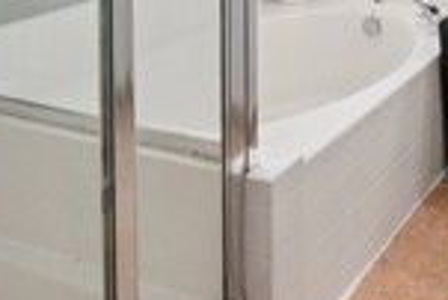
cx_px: 484
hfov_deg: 32.2
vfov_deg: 20.4
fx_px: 685
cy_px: -175
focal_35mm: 55
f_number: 8
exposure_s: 1/30
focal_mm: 13
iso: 400
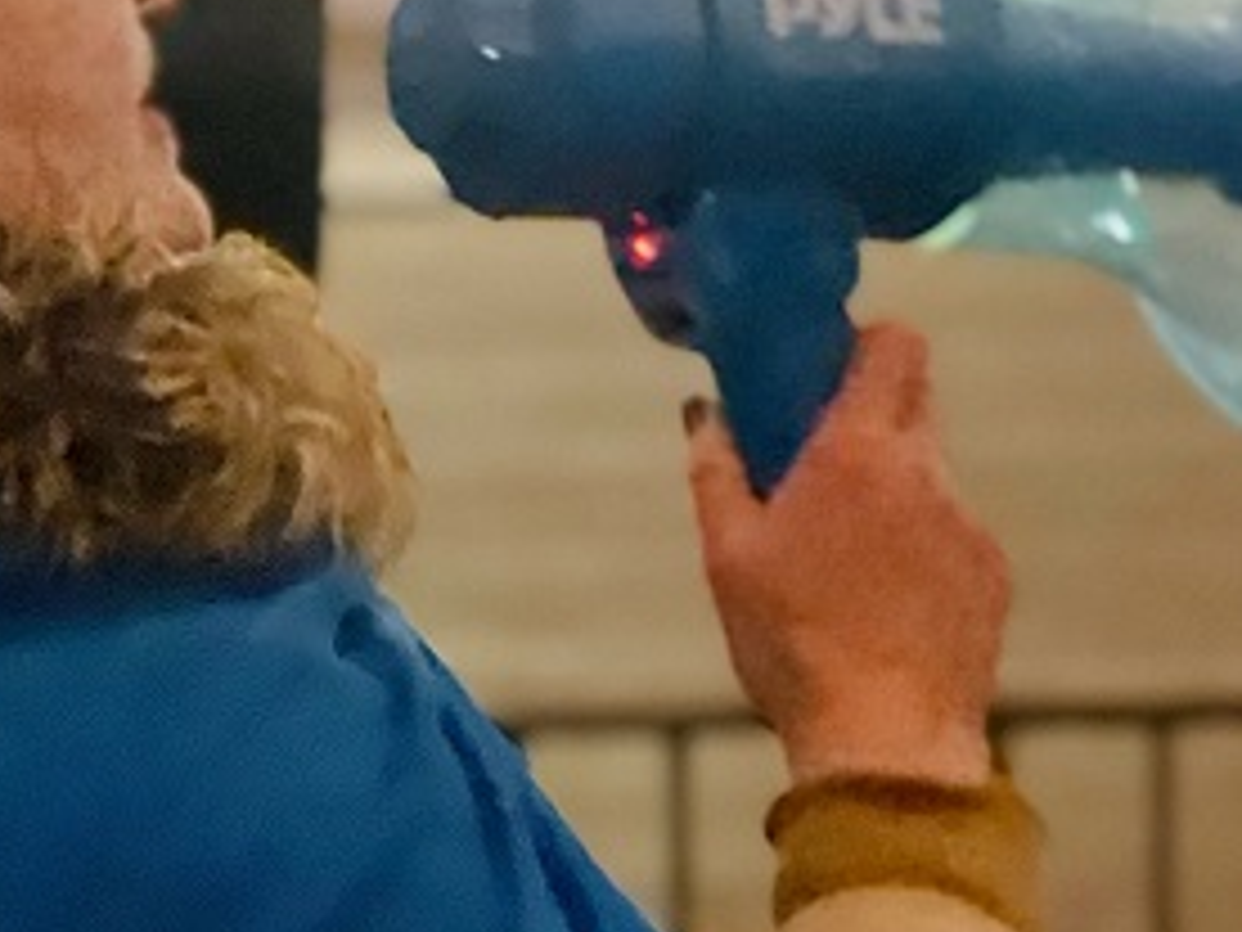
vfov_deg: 13.0
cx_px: 418
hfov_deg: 17.4
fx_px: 4054
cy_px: 194
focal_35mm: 113
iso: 1600
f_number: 2
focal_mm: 6
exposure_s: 1/15
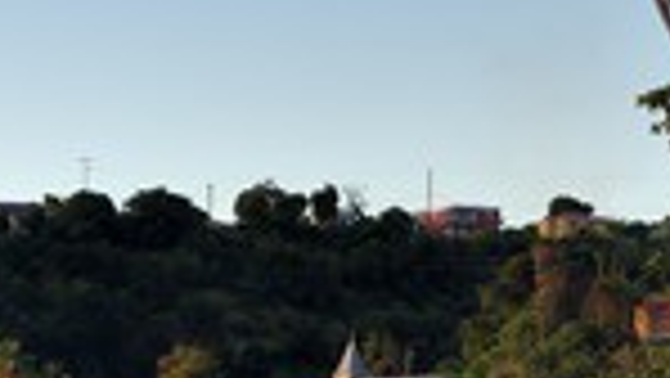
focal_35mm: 162
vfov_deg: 7.5
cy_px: 266
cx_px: -85
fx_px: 2880
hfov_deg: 13.0
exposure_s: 1/250
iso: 400
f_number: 7.1
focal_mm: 55
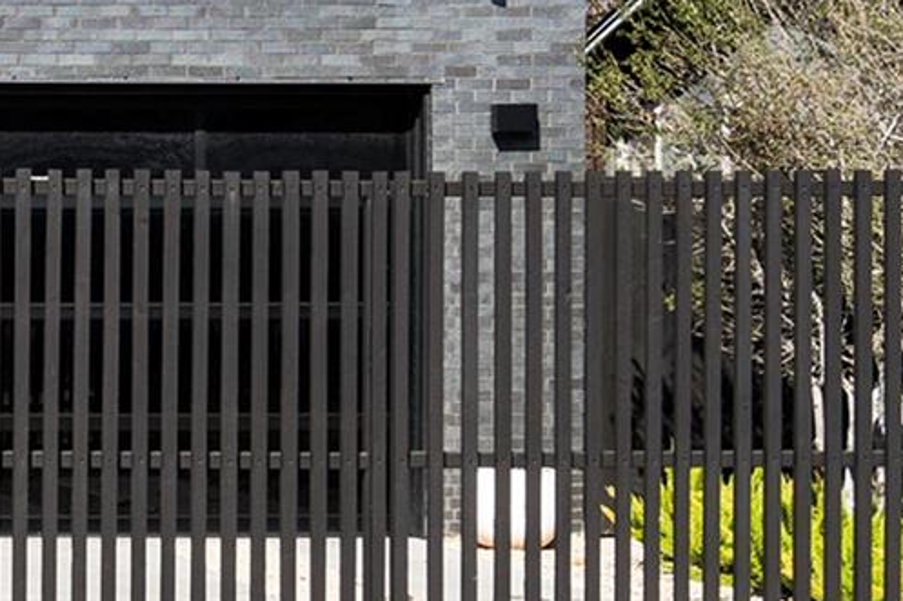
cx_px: -500
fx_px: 3410
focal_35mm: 136
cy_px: 248
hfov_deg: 14.0
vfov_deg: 10.1
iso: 100
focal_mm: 22
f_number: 9
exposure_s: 1/100
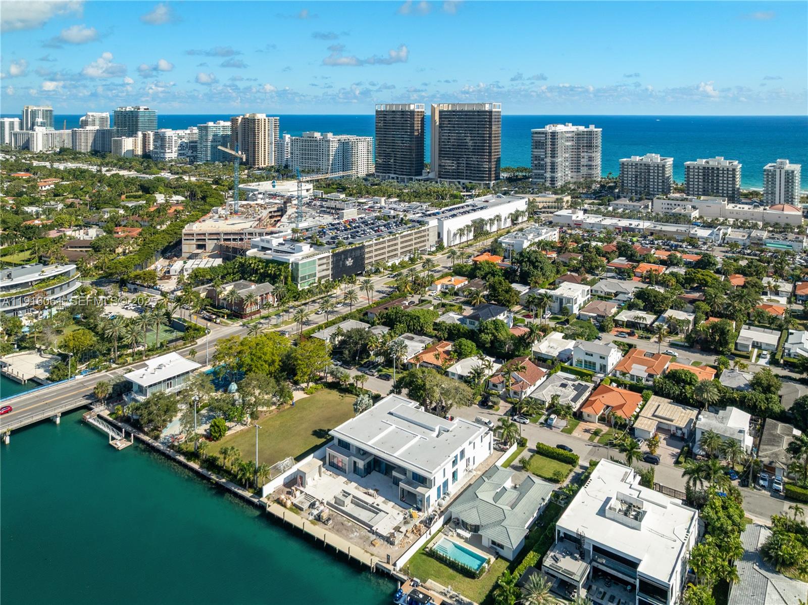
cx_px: 404
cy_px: 302
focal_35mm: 24
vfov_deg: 56.7
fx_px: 560
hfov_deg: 71.6
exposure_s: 1/1600
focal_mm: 12.29
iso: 100
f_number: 2.8
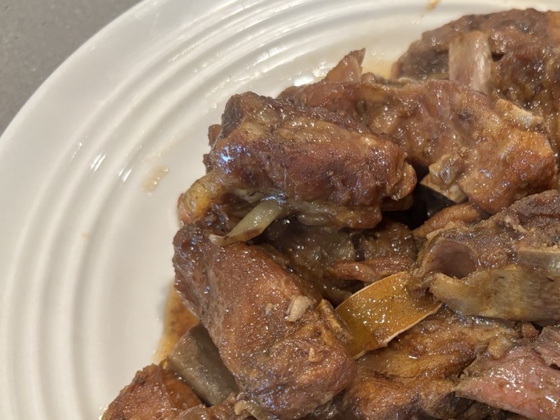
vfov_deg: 32.4
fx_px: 712
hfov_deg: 41.0
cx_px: 452
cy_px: 304
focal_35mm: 44
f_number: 1.6
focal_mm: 5.96
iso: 320
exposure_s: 1/60
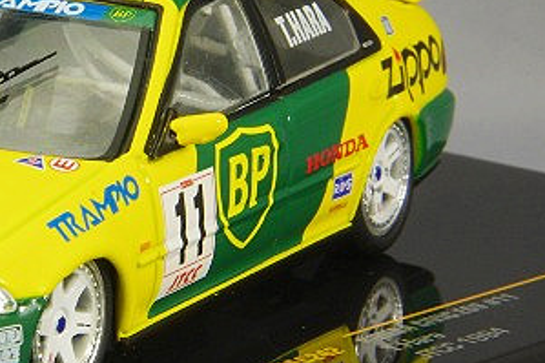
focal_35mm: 240
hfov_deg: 8.5
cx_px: 27
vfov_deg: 5.7
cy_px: 118
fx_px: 3631
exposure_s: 1/1.25
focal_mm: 75
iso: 400
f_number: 32
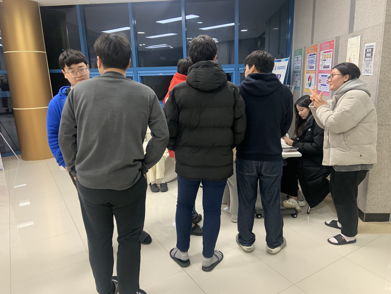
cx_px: 196
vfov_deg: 53.1
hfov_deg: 67.3
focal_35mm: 26
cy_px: 147
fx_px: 294
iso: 160
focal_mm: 4.25
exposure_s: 1/60
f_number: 1.8
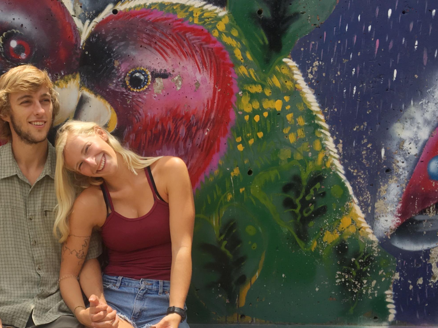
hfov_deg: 31.8
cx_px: 86
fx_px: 746
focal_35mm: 59
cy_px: 252
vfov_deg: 24.5
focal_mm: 4.15
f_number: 2.2
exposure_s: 1/1972
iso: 25
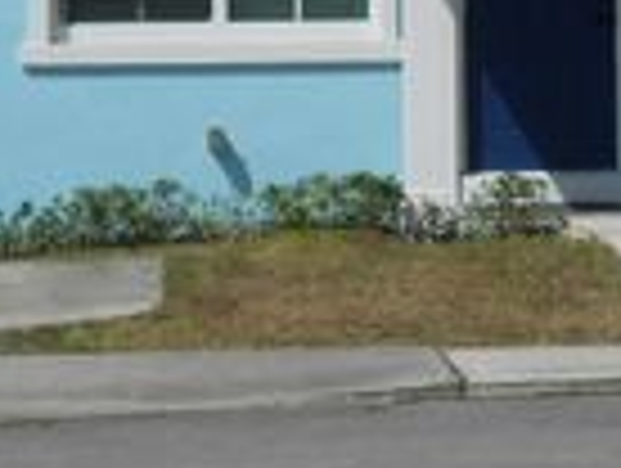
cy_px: -65
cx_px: 824
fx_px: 3181
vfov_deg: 8.3
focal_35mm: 177
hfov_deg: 10.9
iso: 80
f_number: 4.8
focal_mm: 8.8
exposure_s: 1/1250
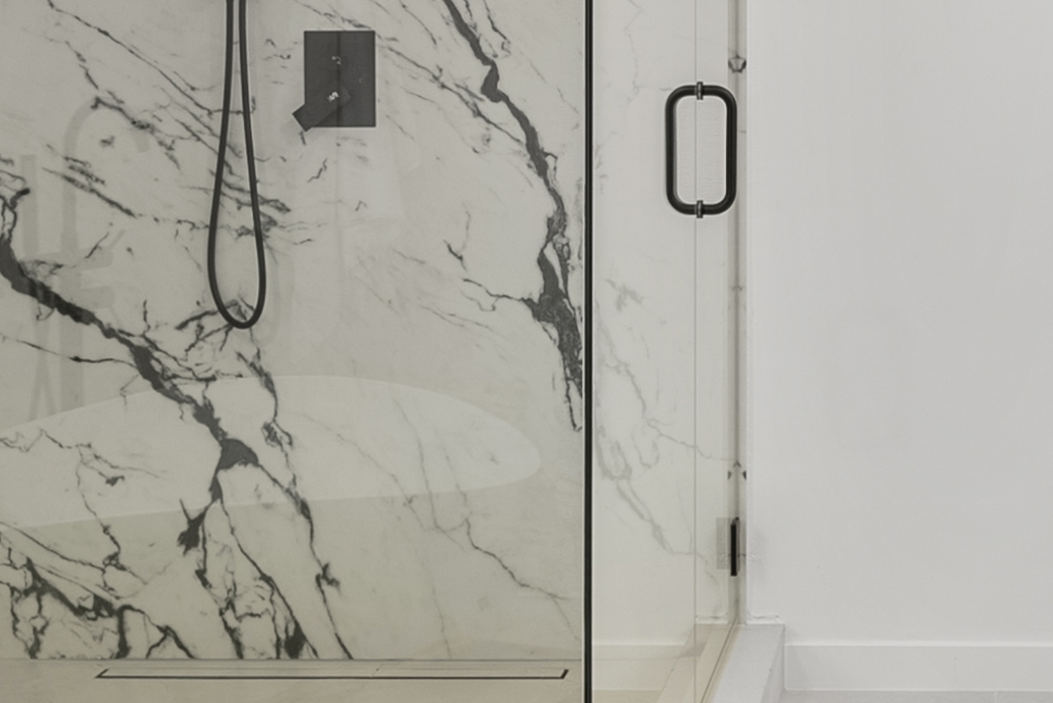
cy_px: 19
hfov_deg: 24.8
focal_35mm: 79
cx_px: 977
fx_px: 2312
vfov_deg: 17.0
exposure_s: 1/2.5
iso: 200
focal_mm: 18
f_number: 6.3
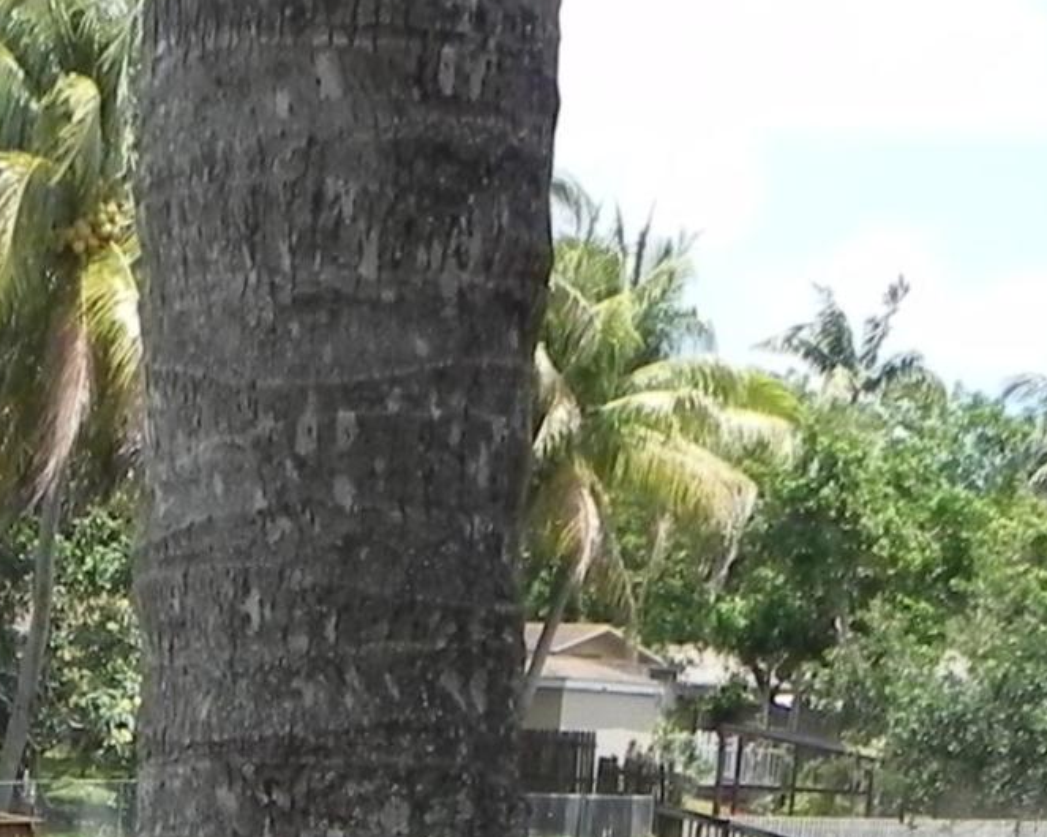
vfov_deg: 11.4
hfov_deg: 15.1
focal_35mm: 123
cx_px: -177
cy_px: 1655
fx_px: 3810
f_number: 6.3
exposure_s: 1/236
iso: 160
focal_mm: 5.2
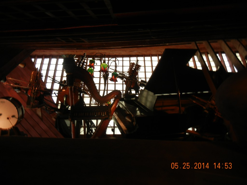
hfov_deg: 60.0
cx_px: 124
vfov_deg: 46.8
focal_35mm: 30
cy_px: 92
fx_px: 214
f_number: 3.5
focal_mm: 5.4
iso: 200
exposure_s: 1/4.1
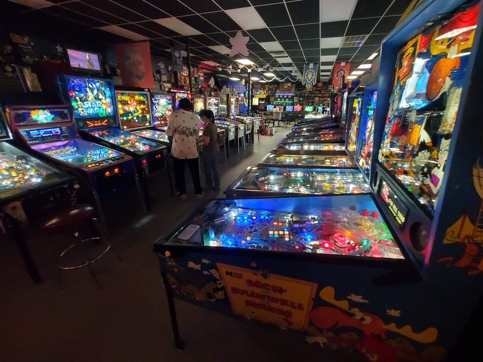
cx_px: 242
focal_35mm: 13
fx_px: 181
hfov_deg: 106.2
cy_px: 181
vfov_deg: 89.9
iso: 1000
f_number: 2.2
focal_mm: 1.8
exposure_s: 1/24
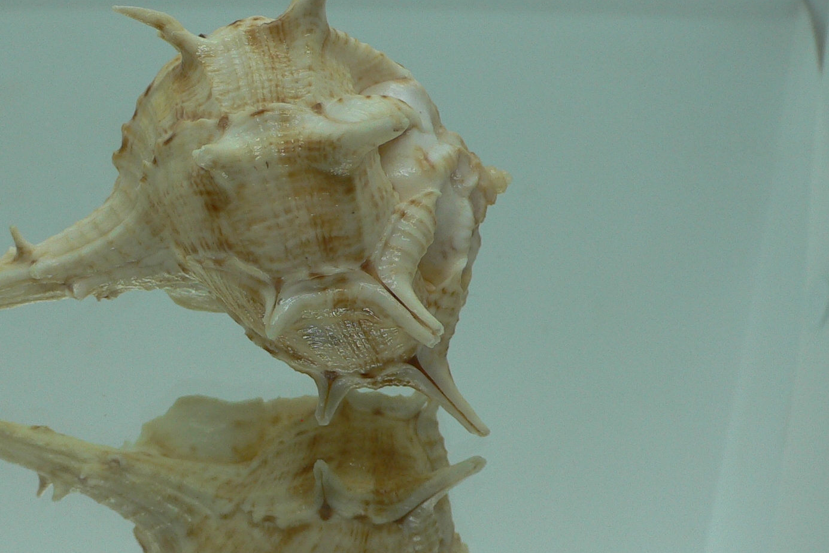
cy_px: 331
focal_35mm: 53
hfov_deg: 36.9
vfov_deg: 25.5
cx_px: 235
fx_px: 1220
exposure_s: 1/80
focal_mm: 4.6
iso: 80
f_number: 2.8
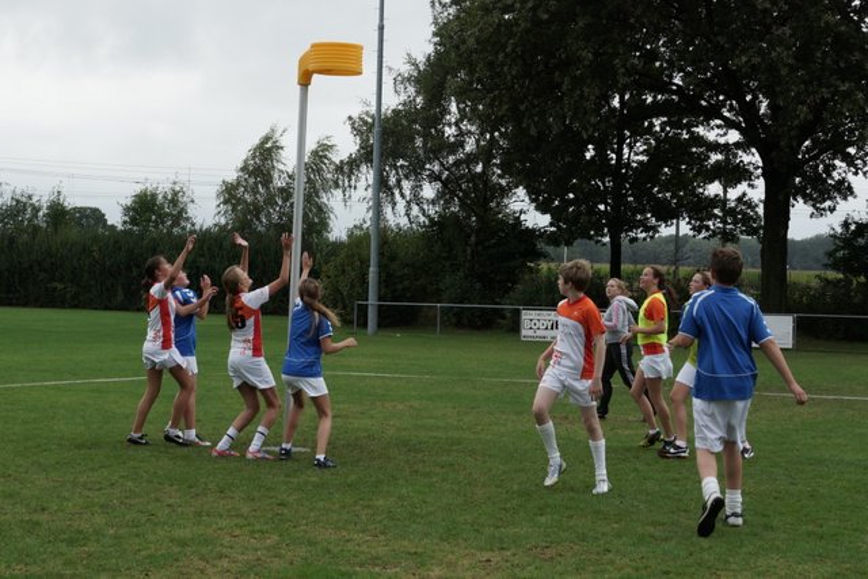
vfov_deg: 34.2
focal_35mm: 39
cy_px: 290
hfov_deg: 49.5
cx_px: 434
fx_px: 940
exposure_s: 1/250
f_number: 5.6
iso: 100
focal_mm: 26
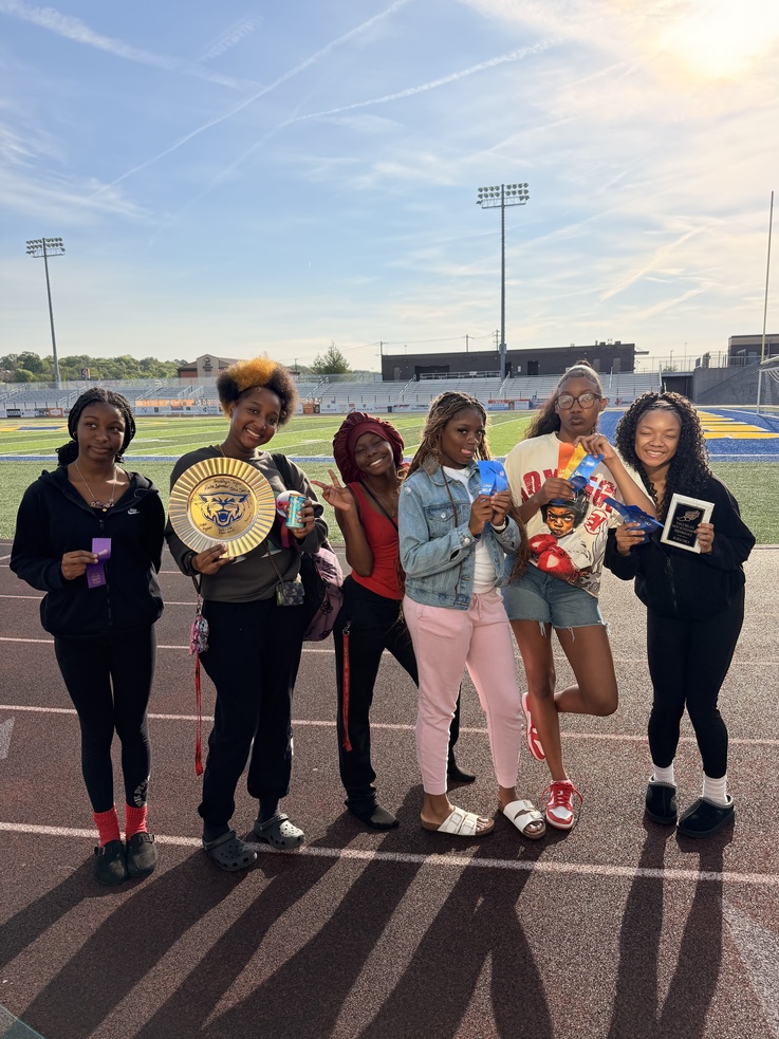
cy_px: 524
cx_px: 404
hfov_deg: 54.9
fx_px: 750
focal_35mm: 25
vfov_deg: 69.4
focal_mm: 6.76
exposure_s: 1/4167
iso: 100
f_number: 1.78
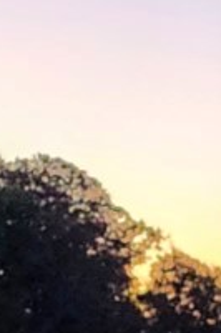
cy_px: -165
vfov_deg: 8.4
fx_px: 2204
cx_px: 533
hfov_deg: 5.5
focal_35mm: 239
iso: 200
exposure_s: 1/120
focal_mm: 6.4
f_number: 1.8
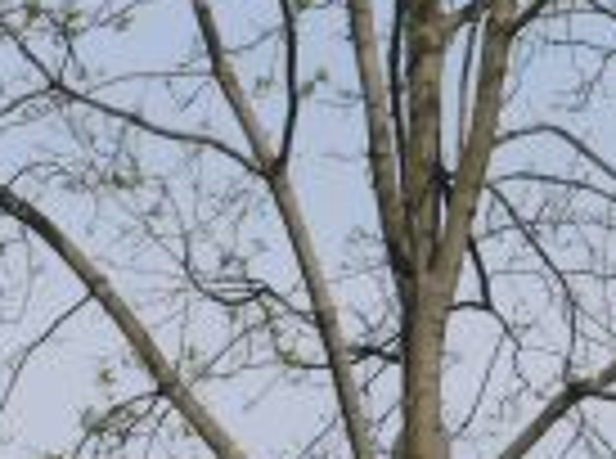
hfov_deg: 5.5
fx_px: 6443
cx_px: 243
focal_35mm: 363
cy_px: 1071
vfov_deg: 4.0
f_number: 8
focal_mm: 31
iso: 100
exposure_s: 1/400
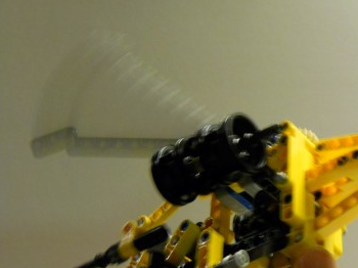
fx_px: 775
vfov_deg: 19.6
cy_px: 137
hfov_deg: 25.2
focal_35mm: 75
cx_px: 324
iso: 400
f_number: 3.1
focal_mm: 6.72
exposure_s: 1/13
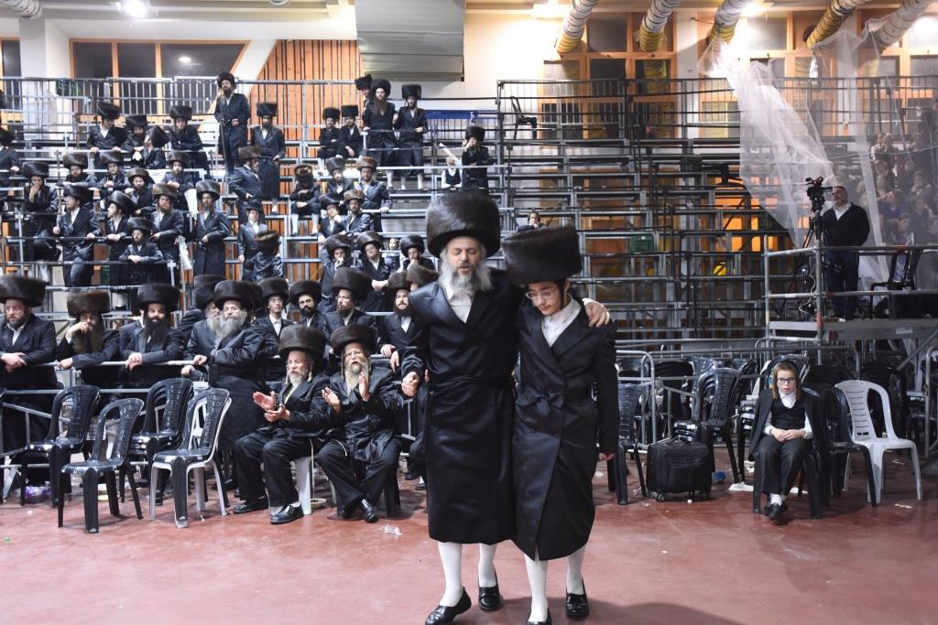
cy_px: 312
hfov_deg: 58.7
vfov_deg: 41.1
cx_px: 469
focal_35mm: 32
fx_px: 834
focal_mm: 32
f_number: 3.2
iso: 3200
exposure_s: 1/100
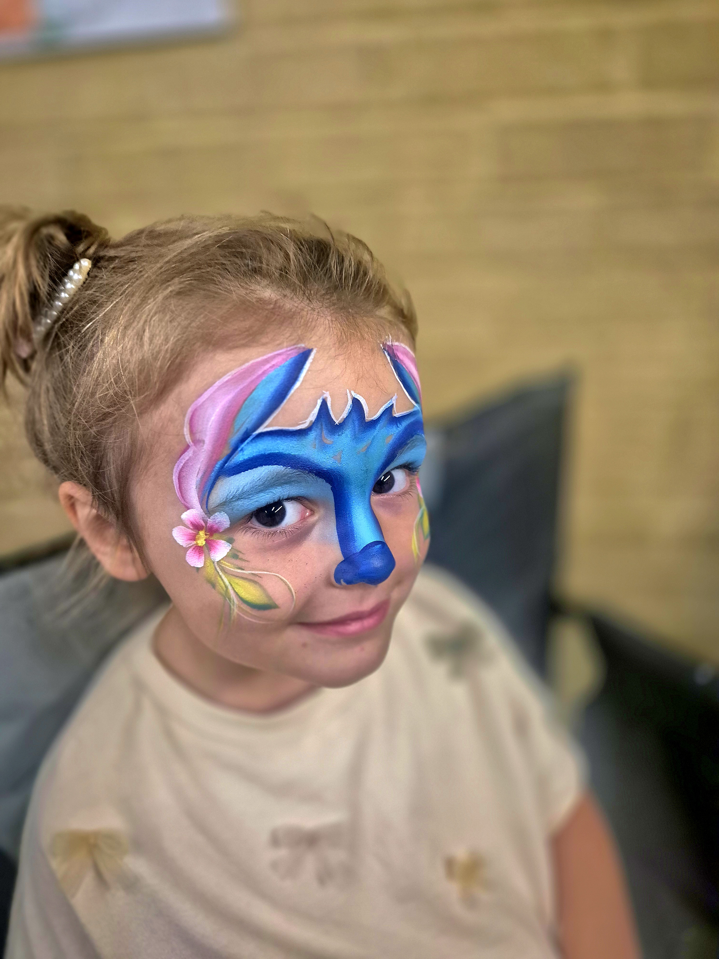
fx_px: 637
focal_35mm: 23
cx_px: 360
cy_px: 480
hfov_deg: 58.9
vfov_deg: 73.9
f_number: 1.8
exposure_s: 1/100
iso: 1250
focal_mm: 5.4
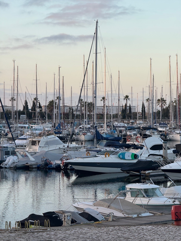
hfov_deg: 12.3
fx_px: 837
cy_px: 120
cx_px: 90
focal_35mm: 120
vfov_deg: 16.4
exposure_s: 1/209
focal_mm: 15.66
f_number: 2.8
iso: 50
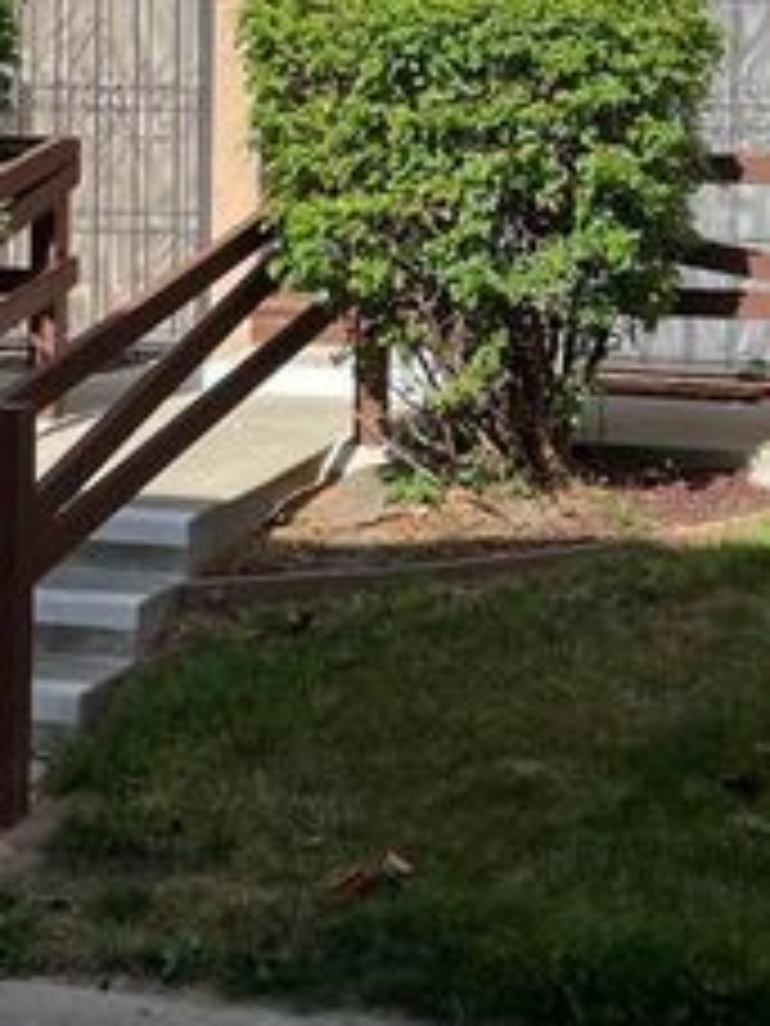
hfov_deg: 19.2
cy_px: 187
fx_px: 2254
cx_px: 585
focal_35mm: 76
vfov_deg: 25.2
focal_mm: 4.2
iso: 32
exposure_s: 1/2882
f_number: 1.6
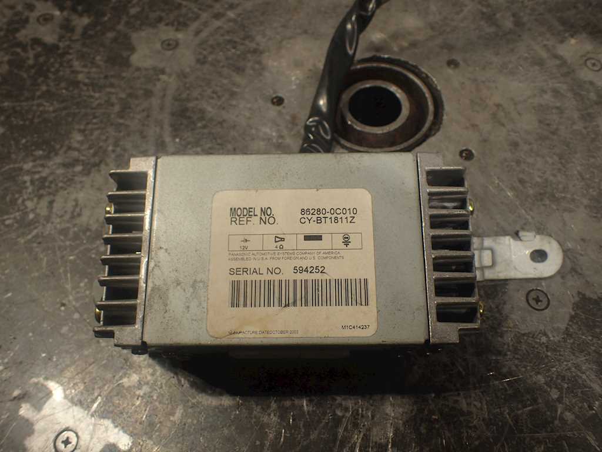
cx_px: 301
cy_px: 226
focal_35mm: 30
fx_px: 522
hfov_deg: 60.0
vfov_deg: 46.8
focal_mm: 5.5
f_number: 2.3
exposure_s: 1/320
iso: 100
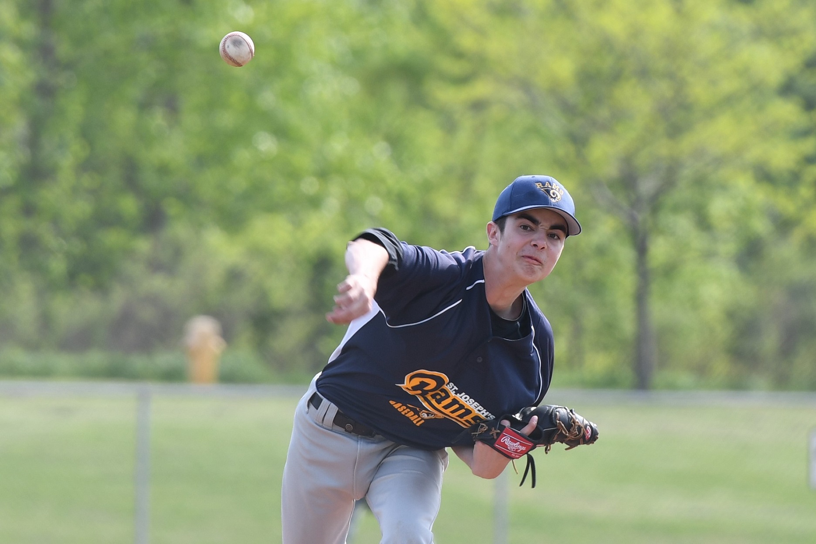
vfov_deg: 4.6
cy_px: 272
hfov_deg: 6.9
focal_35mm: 300
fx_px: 6799
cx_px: 408
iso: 200
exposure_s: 1/1000
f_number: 4
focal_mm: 200
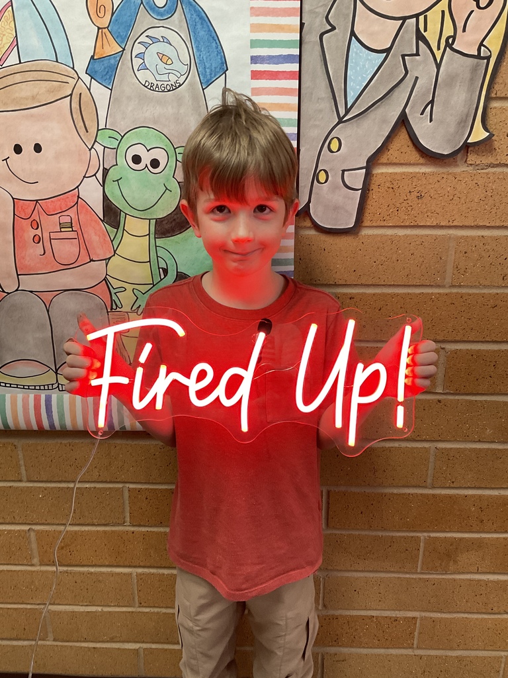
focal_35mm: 29
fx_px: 567
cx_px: 254
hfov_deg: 48.2
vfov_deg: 61.7
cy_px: 339
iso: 160
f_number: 1.8
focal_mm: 3
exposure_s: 1/60
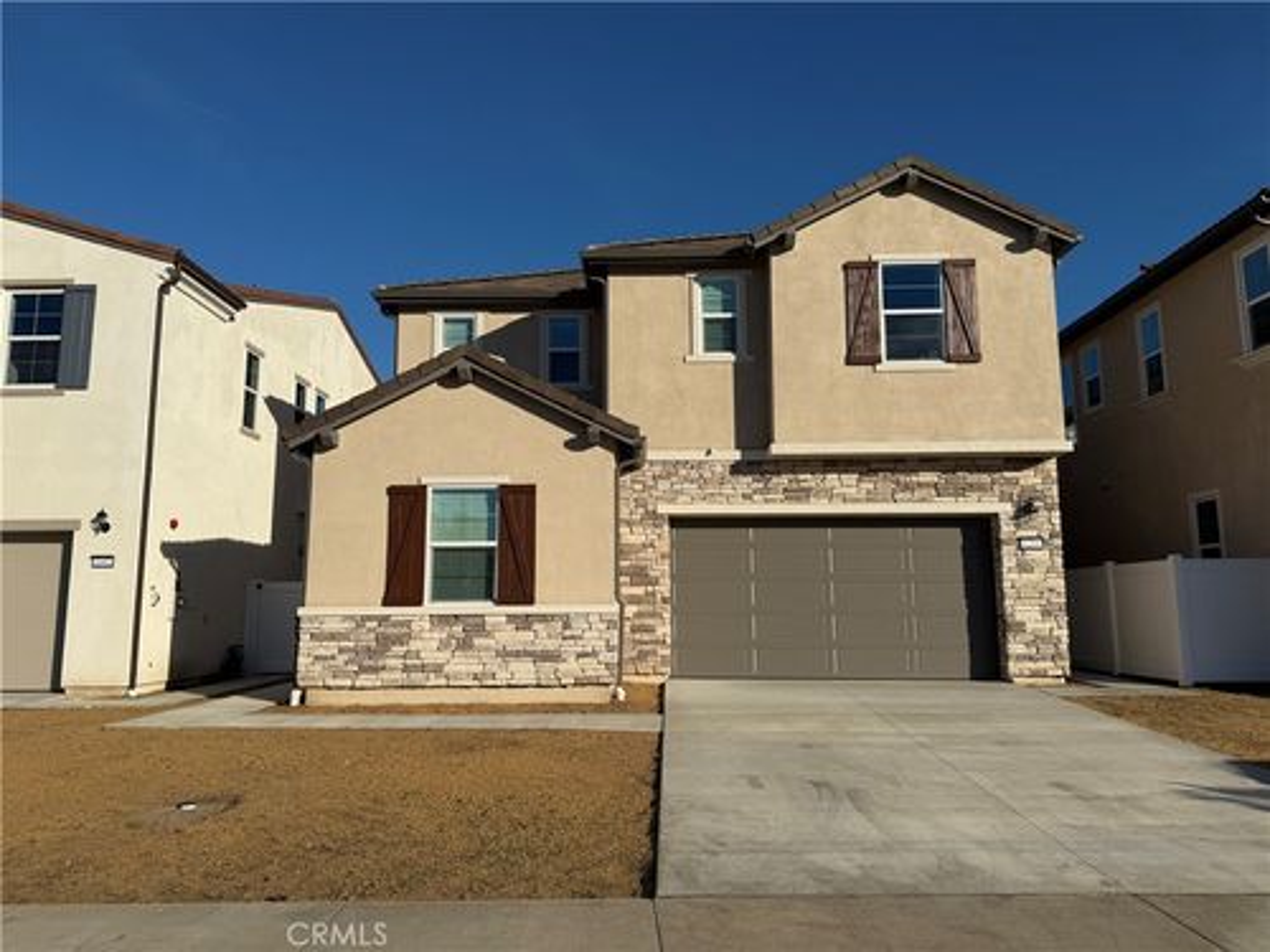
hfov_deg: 71.6
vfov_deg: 56.8
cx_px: 635
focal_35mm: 24
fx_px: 881
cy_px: 476
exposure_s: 1/8130
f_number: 1.78
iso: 80
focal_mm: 6.76
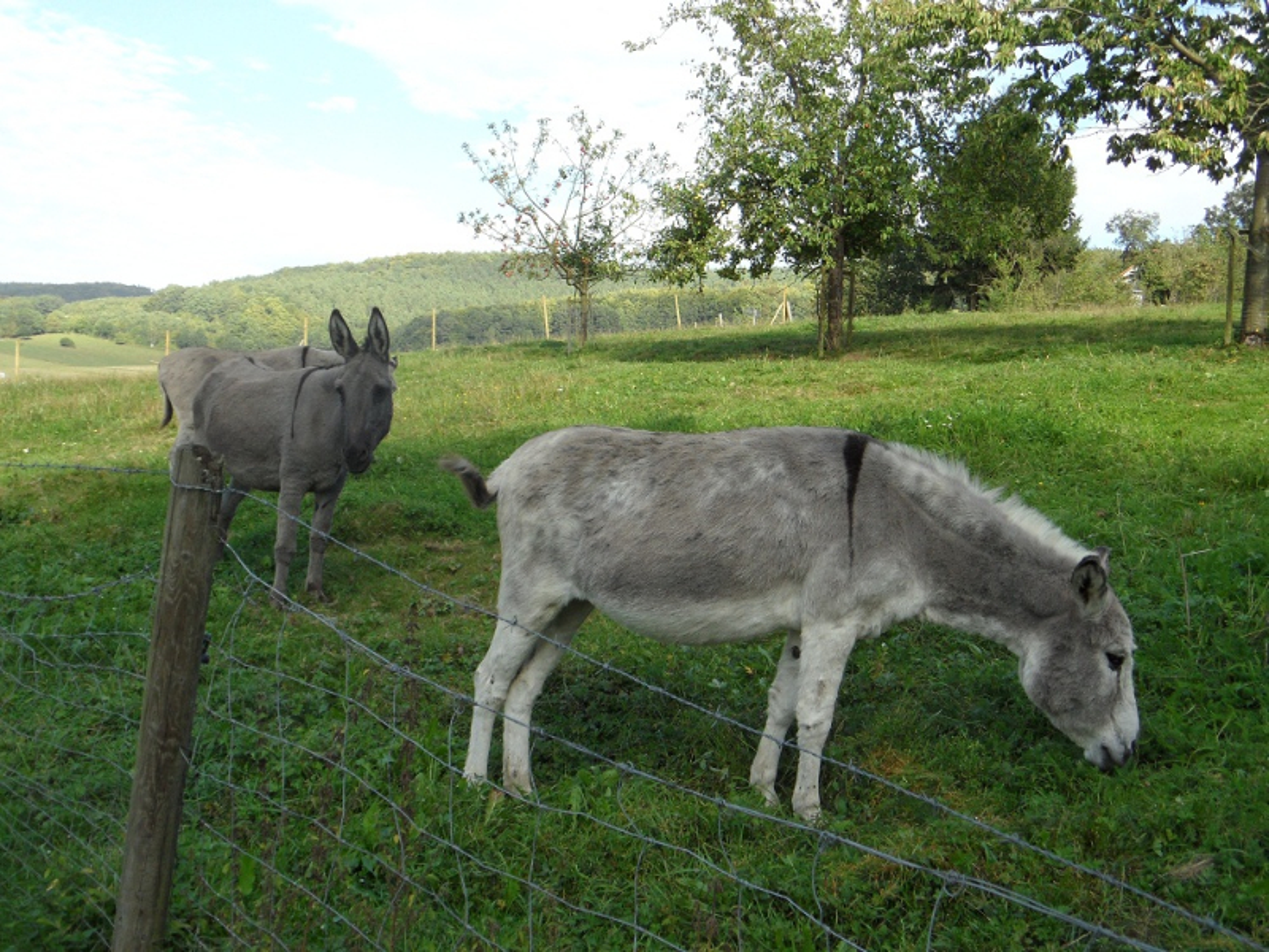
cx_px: 634
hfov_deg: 46.8
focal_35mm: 40
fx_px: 1466
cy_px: 476
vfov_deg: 36.0
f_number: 3.6
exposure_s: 1/350
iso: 80
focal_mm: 6.5
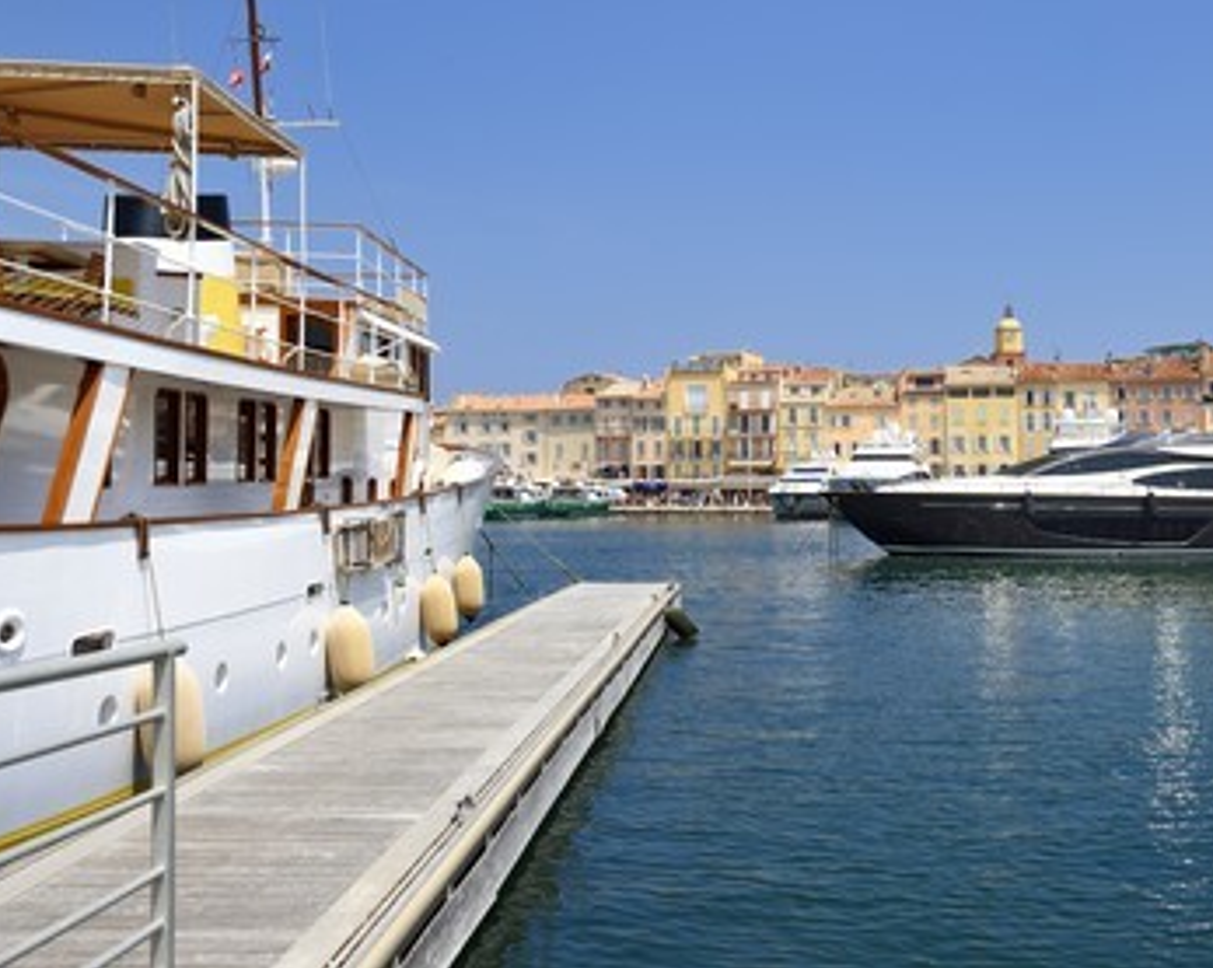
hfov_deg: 44.6
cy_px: 482
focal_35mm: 41
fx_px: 1471
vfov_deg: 36.4
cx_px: 715
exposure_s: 1/1000
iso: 200
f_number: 8
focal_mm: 36
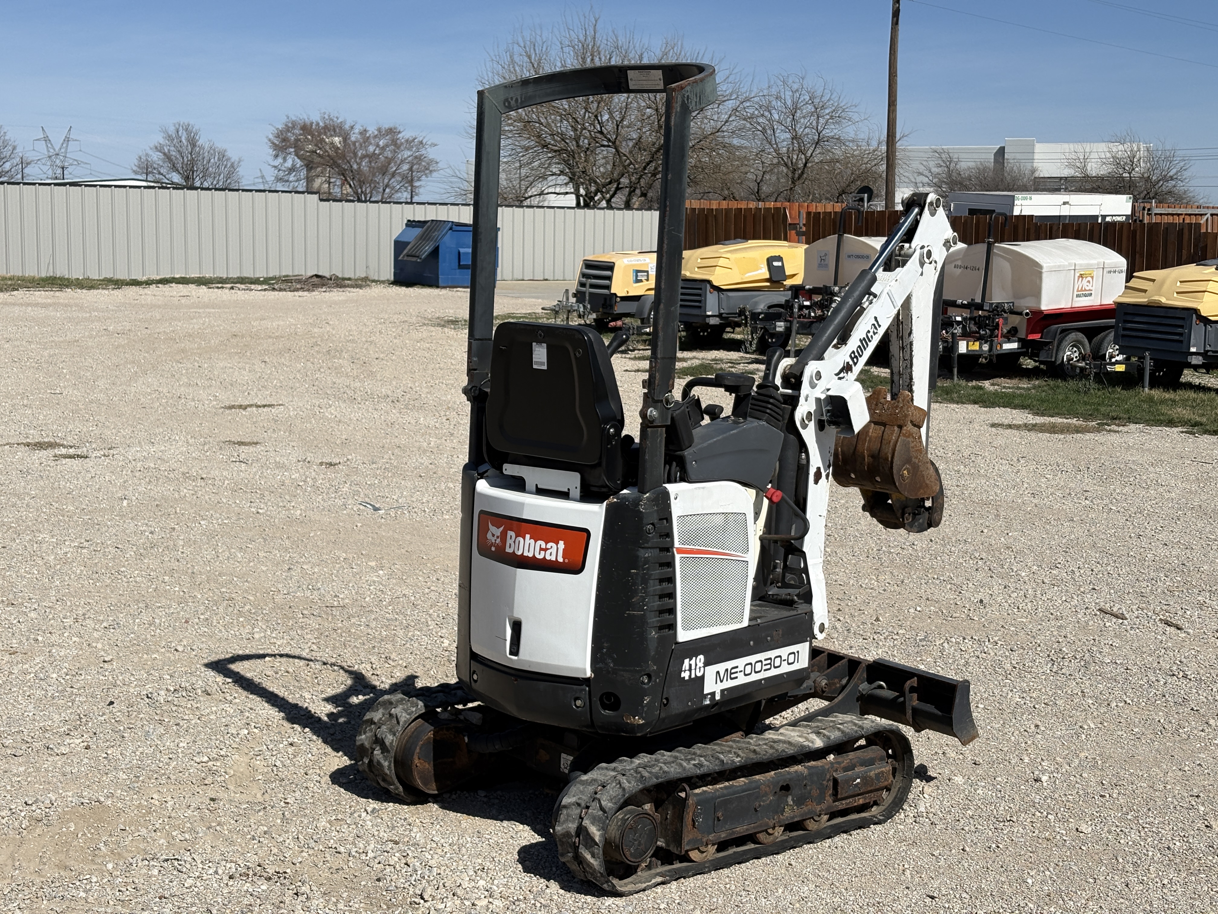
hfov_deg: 36.8
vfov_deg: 28.0
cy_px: 457
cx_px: 609
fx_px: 1830
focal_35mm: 52
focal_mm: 5.96
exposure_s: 1/4975
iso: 25
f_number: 1.6
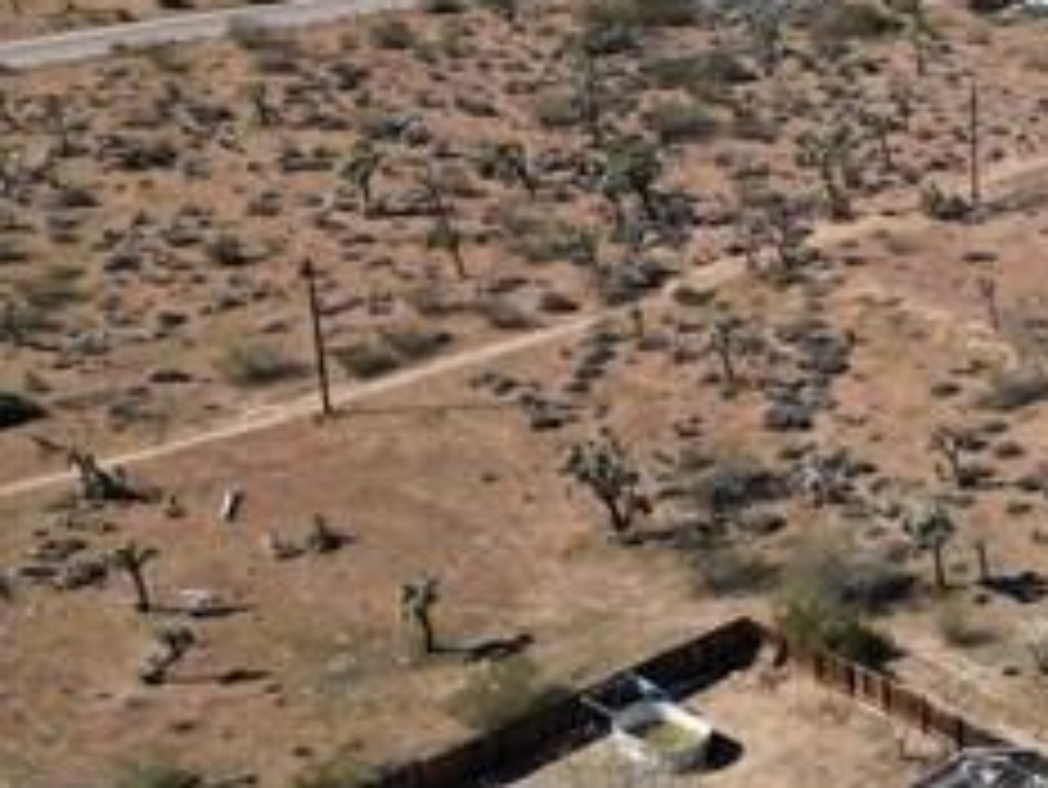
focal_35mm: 66
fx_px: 1999
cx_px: 1435
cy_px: 261
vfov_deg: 22.2
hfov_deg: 24.7
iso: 100
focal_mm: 6.72
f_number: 1.7
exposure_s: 1/350
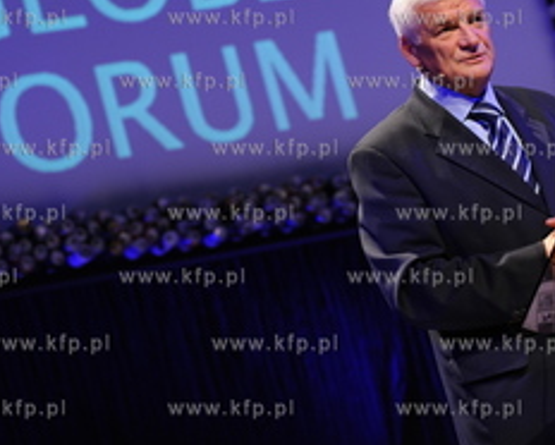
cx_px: 359
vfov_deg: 11.1
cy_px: 179
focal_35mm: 139
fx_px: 2285
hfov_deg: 13.8
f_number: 4
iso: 800
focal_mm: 86
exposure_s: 1/80
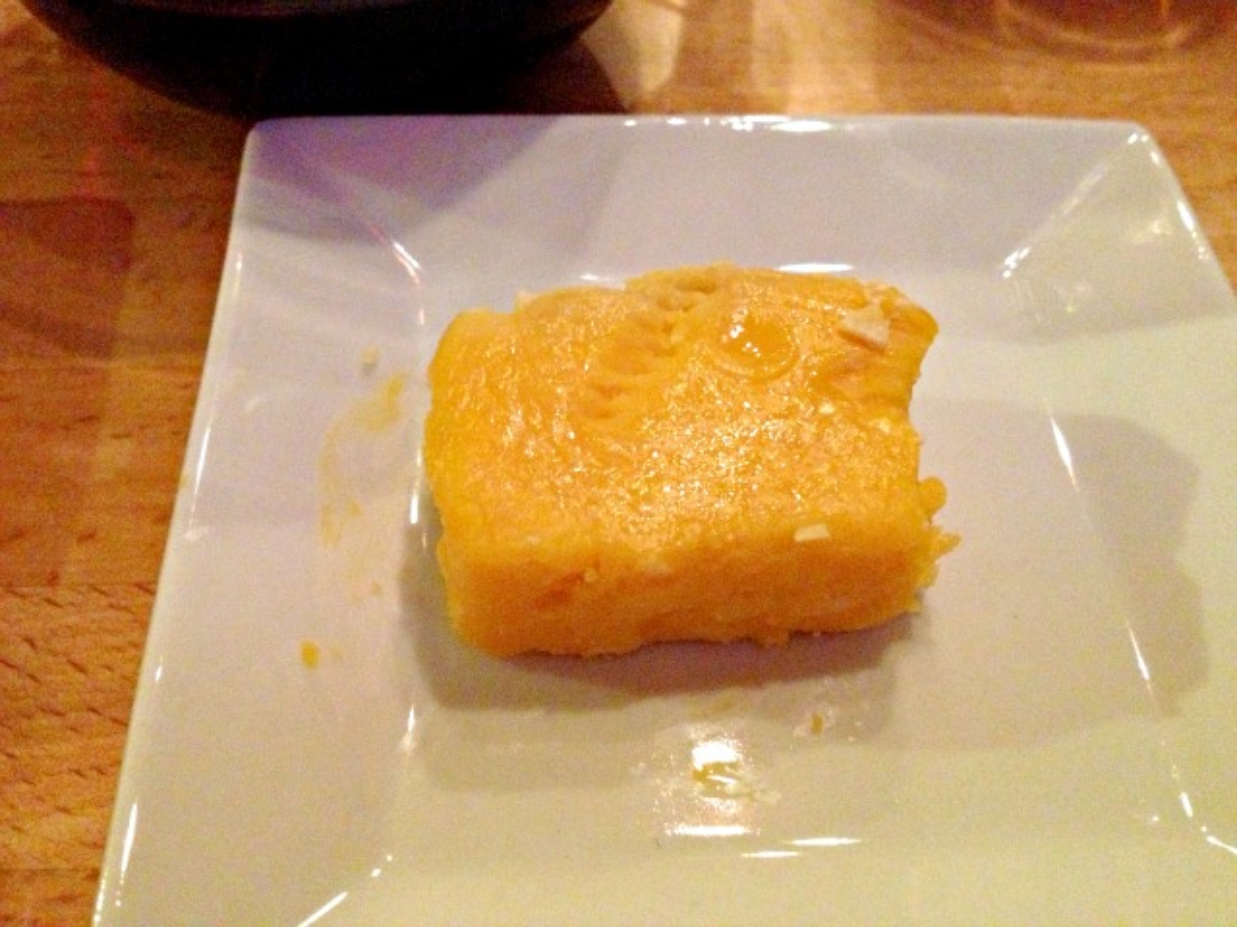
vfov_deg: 40.7
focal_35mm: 35
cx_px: 618
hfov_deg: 52.6
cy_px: 464
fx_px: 1251
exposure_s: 1/15
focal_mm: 4.28
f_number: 2.4
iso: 800
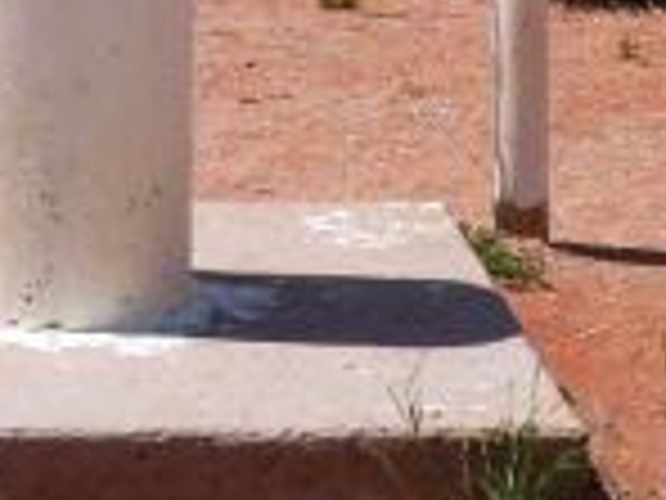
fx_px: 3117
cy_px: -113
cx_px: 72
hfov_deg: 12.1
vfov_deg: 9.0
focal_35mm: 162
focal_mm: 6.5
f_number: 5.6
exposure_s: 1/640
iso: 80
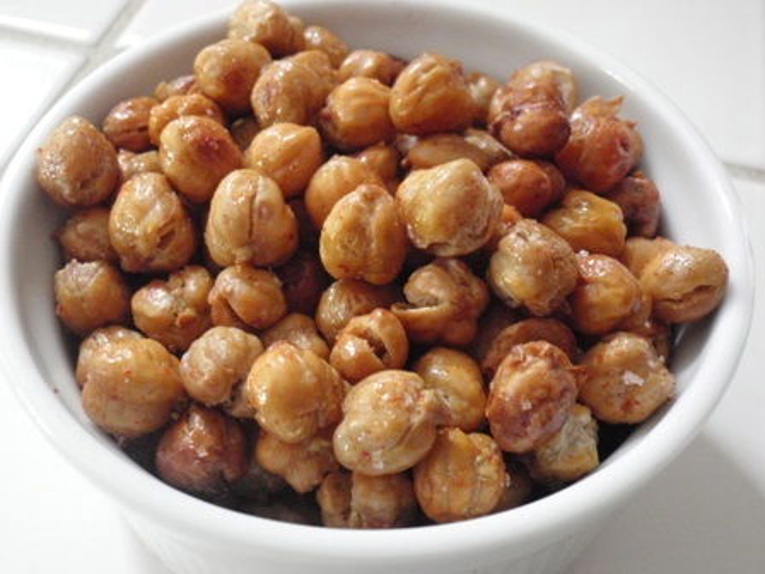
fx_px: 884
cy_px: 287
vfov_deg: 36.0
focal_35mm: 40
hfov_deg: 46.8
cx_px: 382
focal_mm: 7.25
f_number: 3.9
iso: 800
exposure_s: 1/15
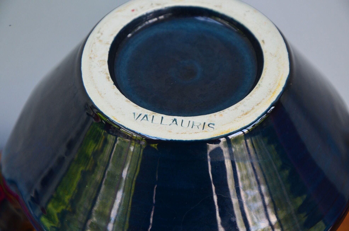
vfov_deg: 8.7
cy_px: 116
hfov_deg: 13.1
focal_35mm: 158
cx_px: 174
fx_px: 1524
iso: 800
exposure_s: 1/100
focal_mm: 105
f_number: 9
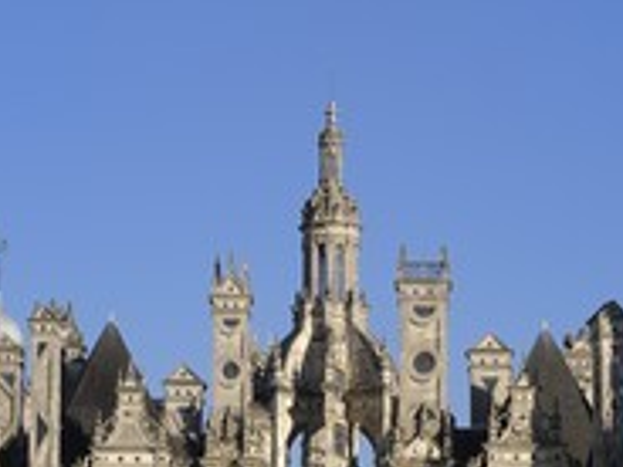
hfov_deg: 8.8
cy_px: 467
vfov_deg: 6.6
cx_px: 315
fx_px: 4031
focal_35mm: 224
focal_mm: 102
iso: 200
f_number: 10
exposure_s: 1/320
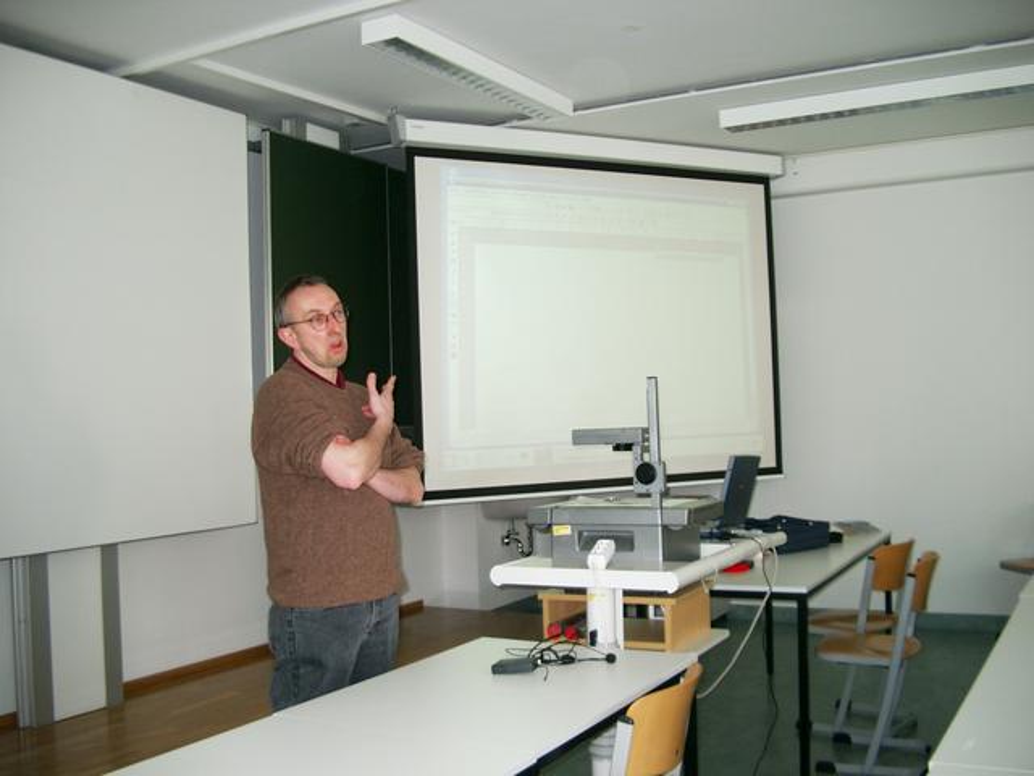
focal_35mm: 37
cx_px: 517
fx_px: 1105
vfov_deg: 38.7
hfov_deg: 50.1
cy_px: 388
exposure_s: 1/60
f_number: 2.6
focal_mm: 7.6
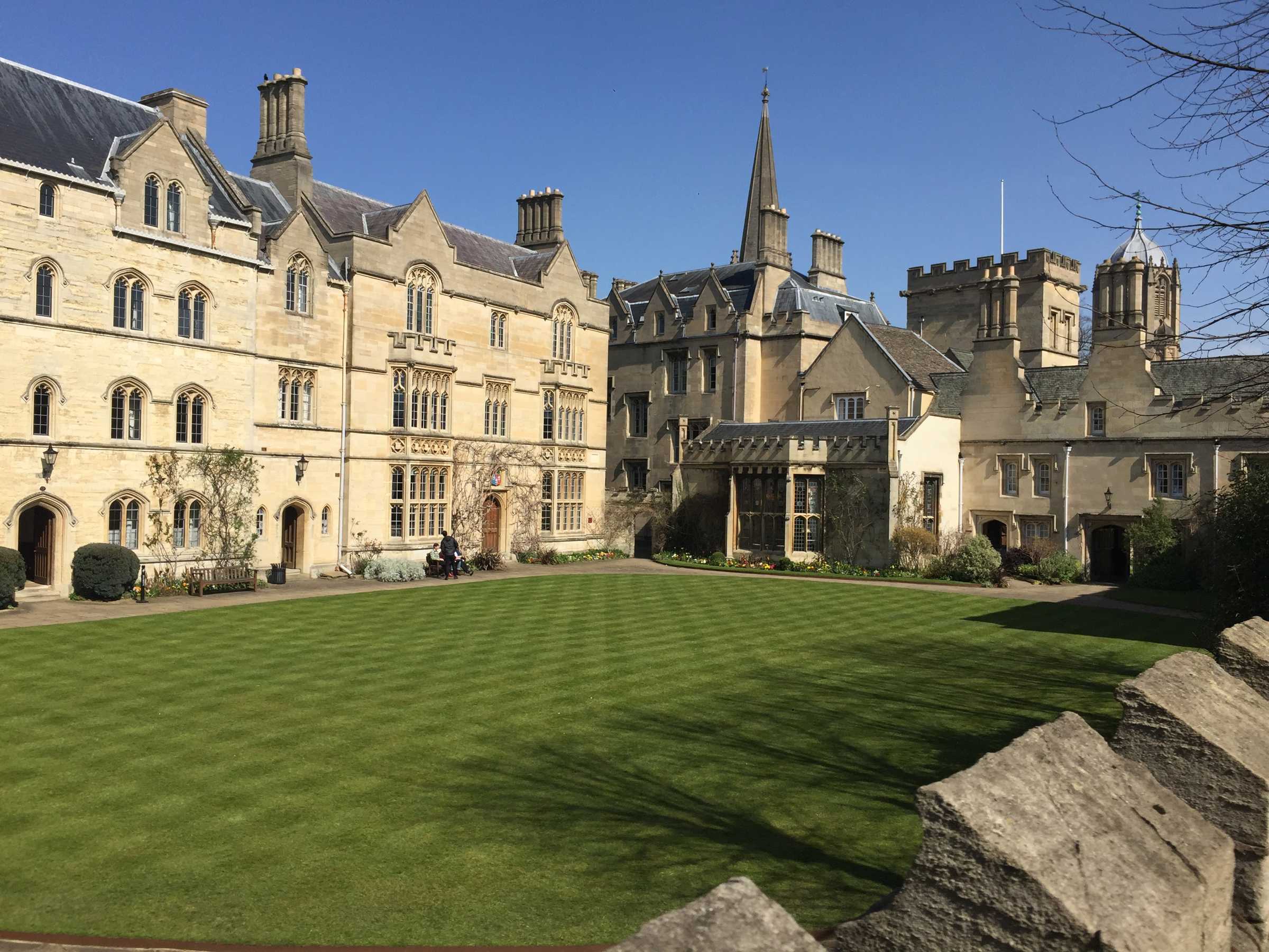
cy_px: 476
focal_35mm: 29
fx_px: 1063
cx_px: 634
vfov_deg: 48.2
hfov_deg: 61.7
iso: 32
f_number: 2.2
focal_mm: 4.15
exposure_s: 1/2825
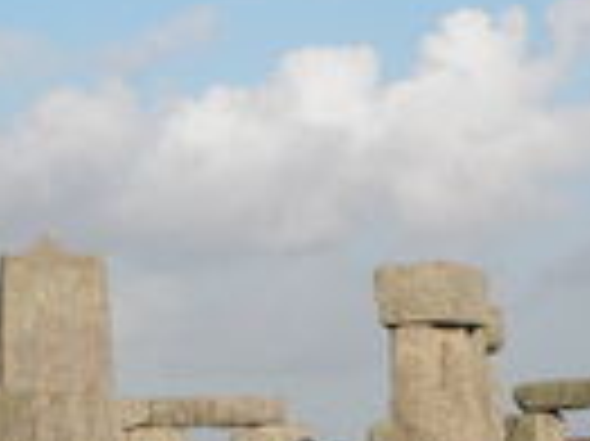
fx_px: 4019
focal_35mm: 236
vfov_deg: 6.3
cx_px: 302
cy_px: 320
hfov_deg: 8.4
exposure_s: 1/360
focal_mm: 19.9
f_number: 6.8
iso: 100
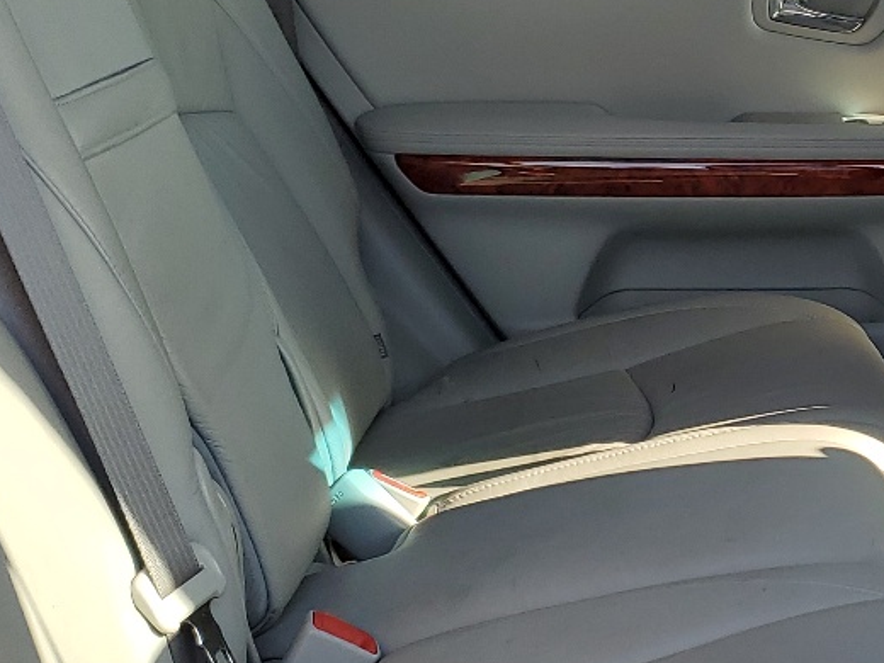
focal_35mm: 80
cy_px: 287
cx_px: 799
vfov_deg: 18.4
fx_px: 2043
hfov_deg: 23.7
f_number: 1.5
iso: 50
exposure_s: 1/526
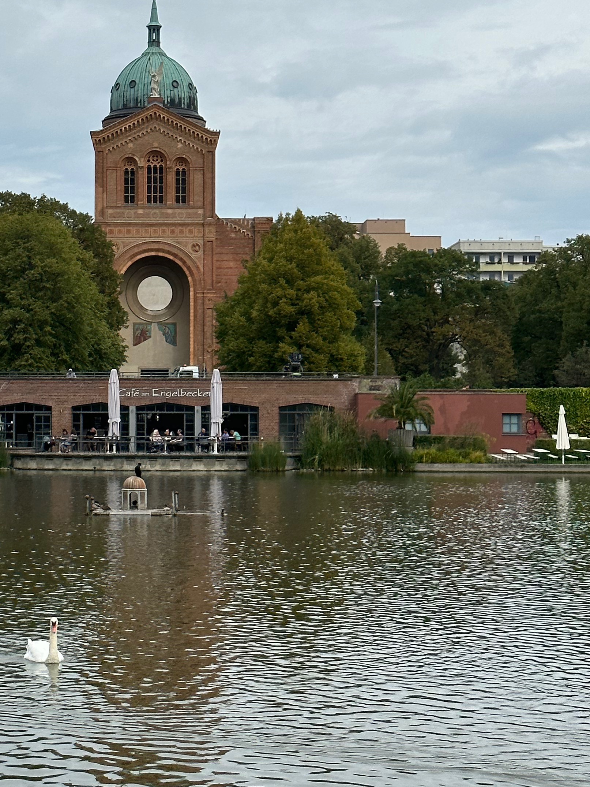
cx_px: 155
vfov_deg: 21.7
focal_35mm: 90
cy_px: 313
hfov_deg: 16.3
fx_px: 2045
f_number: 1.78
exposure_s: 1/4367
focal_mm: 6.86
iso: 64
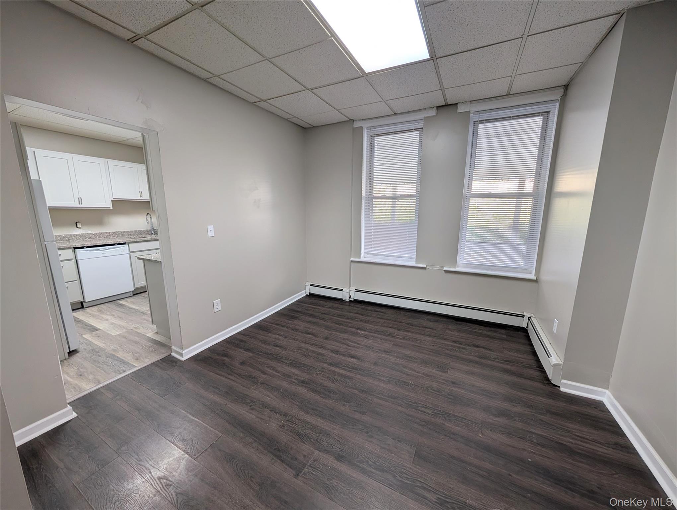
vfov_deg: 94.6
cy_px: 255
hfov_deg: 110.5
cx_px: 338
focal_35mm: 12
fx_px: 235
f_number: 1.7
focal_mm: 2.02
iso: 95
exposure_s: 1/120
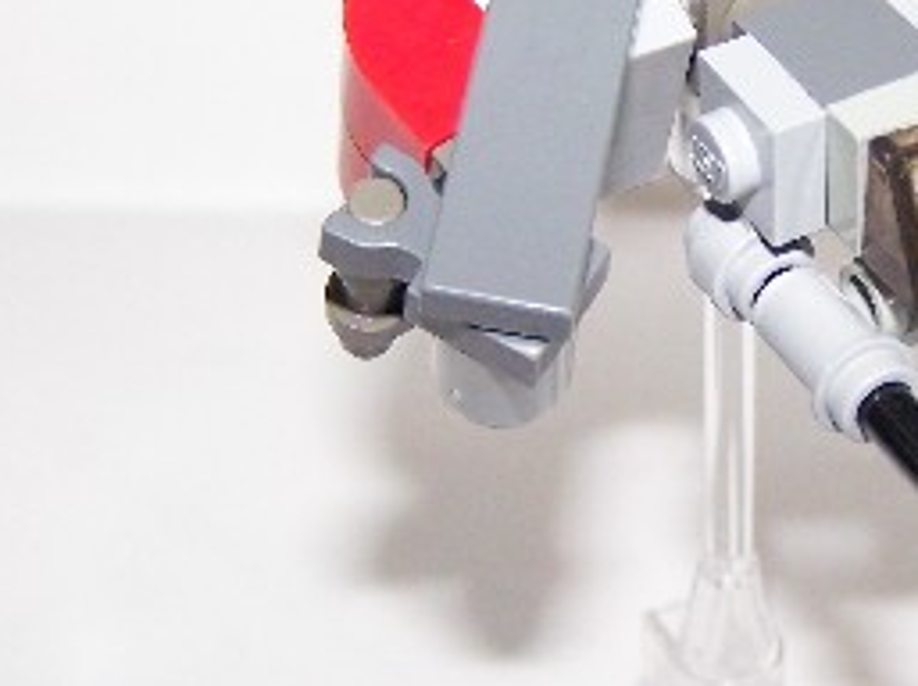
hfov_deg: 18.2
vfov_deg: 13.8
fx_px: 2834
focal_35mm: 107
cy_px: 330
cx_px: 780
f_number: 2.9
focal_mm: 7.1
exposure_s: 1/60
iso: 80
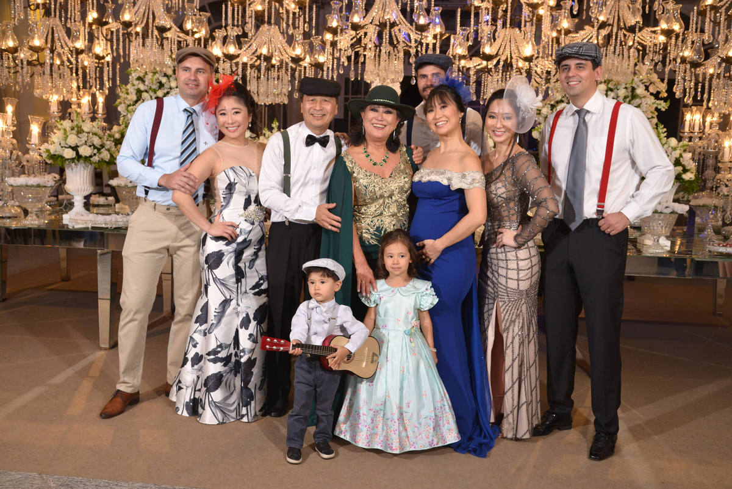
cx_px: 366
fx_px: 692
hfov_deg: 55.8
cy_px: 244
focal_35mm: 34
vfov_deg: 38.9
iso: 1600
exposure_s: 1/100
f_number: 8
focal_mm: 34
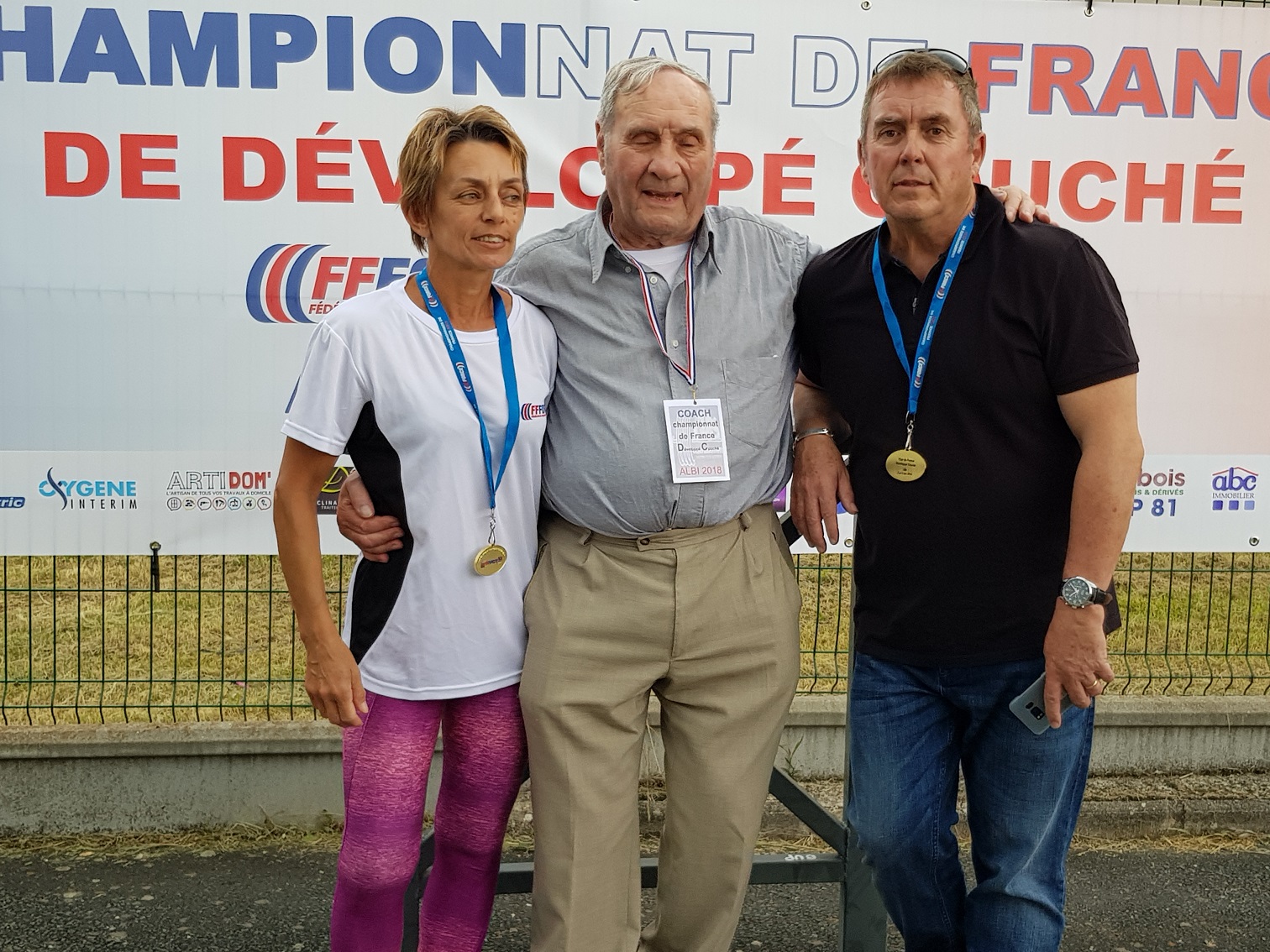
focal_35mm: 26
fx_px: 954
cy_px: 476
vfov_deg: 53.1
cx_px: 635
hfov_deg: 67.3
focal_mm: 4.2
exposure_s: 1/90
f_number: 1.7
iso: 40
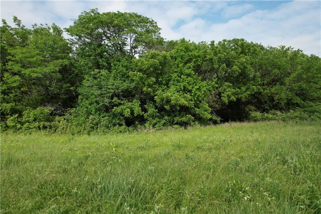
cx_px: 160
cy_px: 107
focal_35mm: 22
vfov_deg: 57.2
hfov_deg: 78.6
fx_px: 196
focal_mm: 8.38
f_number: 2.8
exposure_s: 1/1250
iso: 100
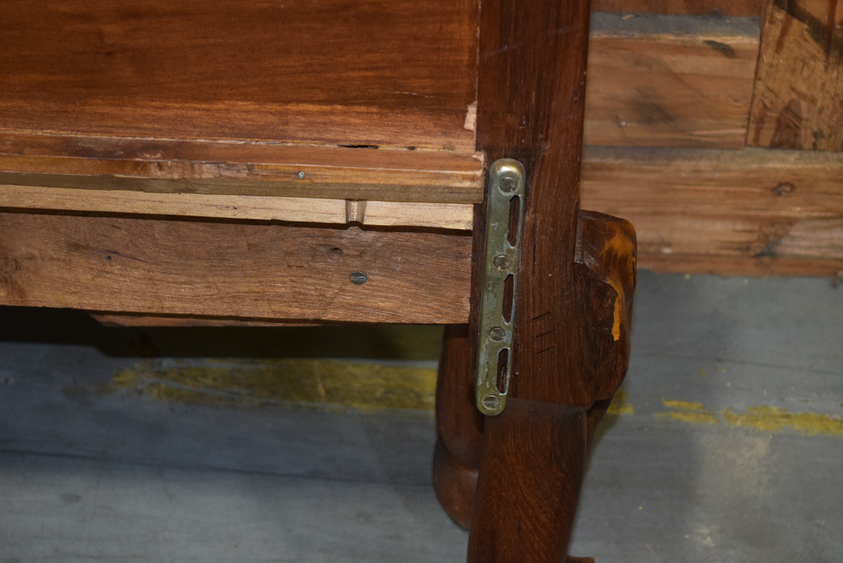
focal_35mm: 82
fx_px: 1933
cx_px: 422
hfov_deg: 24.6
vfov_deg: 16.6
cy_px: 282
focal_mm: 55
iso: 2000
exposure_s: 1/30
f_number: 5.6
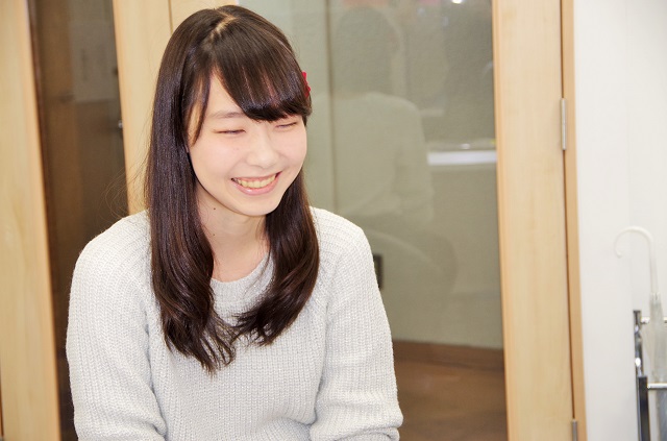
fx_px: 1460
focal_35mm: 79
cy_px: 220
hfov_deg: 25.7
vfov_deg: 17.2
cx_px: 334
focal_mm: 53
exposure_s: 1/50
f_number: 4.5
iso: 400
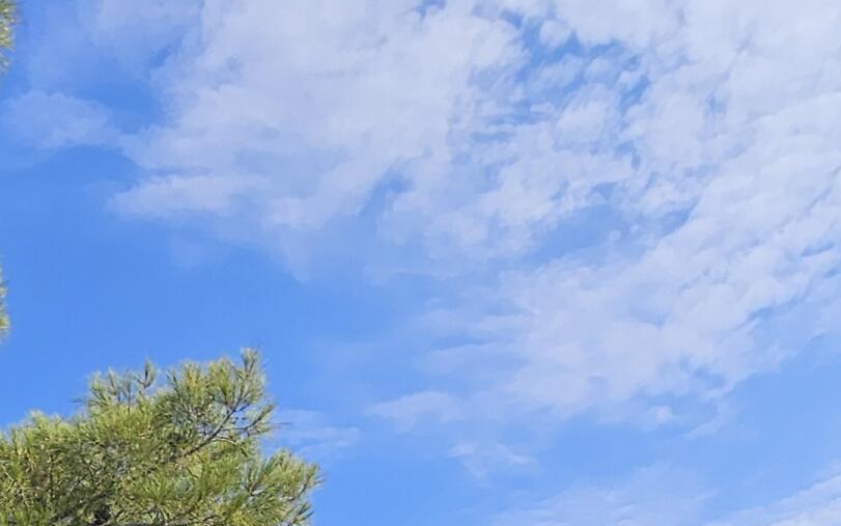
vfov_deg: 19.2
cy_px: 949
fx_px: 1169
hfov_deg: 37.2
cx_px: 95
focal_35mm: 51
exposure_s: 1/3628
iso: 50
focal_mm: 2.2
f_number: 2.2
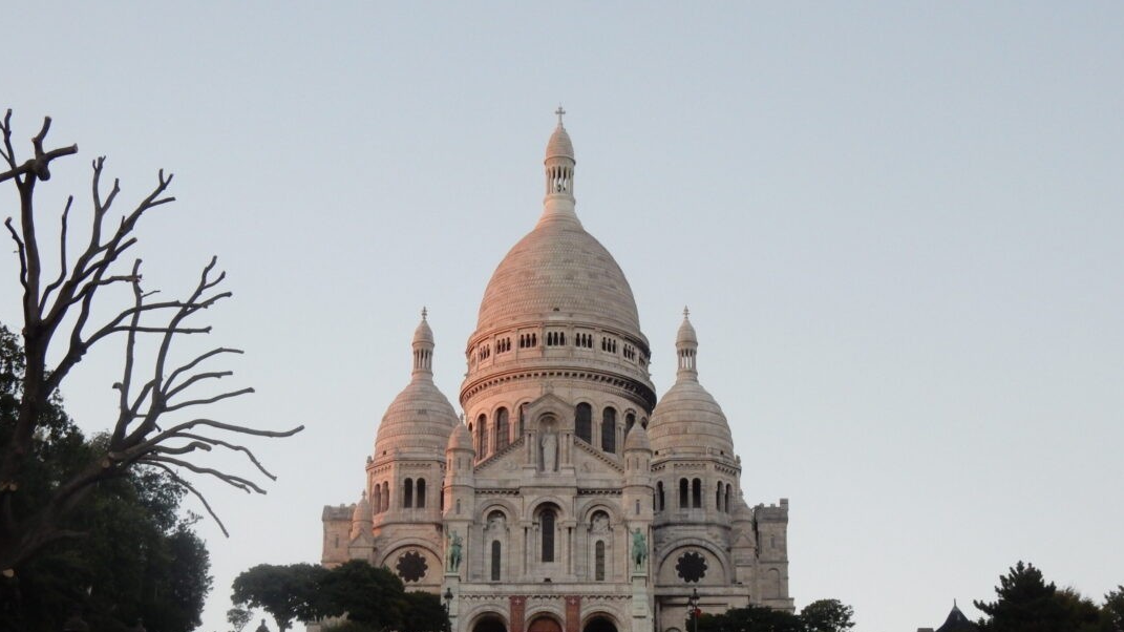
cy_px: 358
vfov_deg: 15.5
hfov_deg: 27.2
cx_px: 561
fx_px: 2324
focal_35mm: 78
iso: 400
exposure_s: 1/125
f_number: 4.8
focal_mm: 12.6
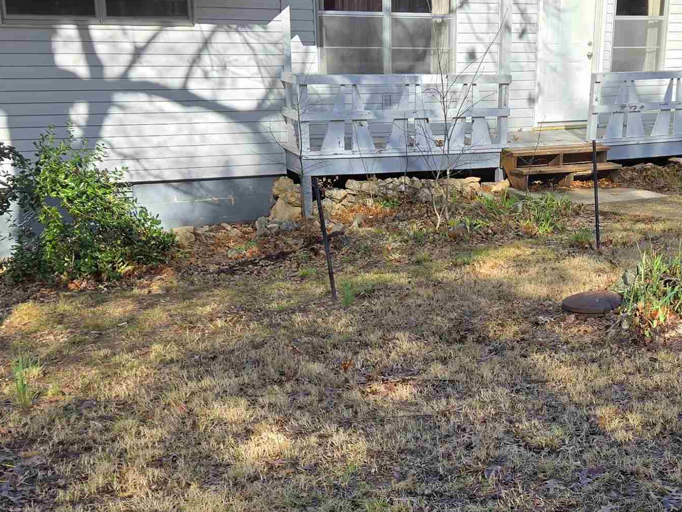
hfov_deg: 35.5
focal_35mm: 53
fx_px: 1044
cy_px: 343
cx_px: 497
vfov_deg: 27.4
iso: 25
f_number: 1.8
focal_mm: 5.4
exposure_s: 1/1328
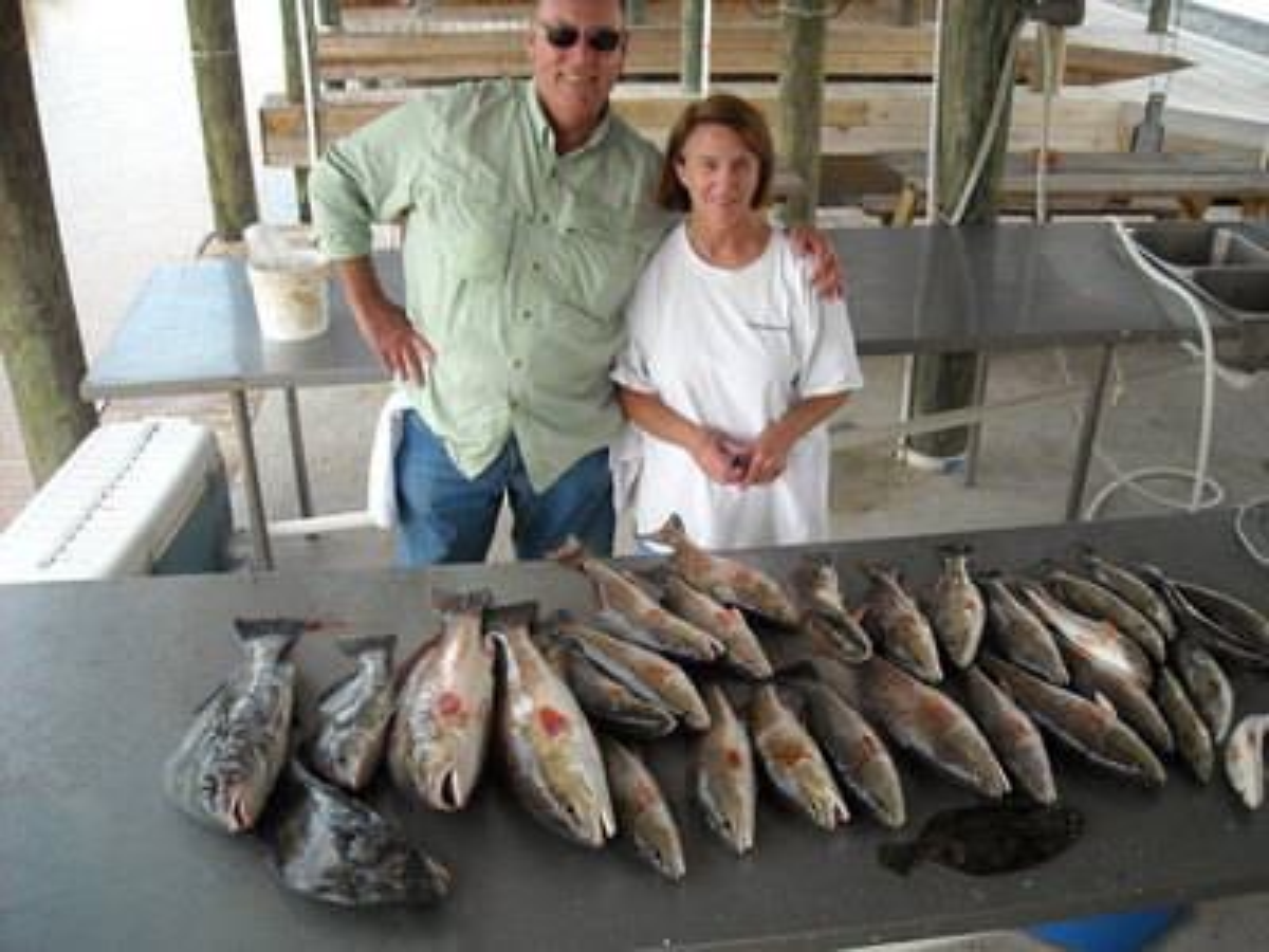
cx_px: 634
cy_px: 476
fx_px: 1283
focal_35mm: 35
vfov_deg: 40.7
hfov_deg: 52.6
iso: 104
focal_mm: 5.7
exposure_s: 1/250
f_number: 2.8
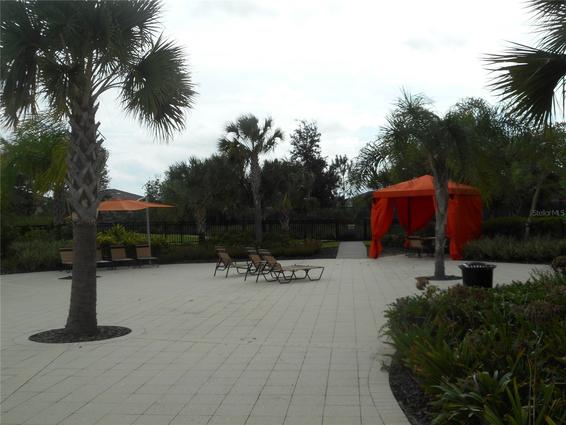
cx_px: 283
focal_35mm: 39
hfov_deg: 47.9
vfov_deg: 36.8
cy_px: 212
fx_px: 638
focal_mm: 6.9
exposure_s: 1/640
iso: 80
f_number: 4.5
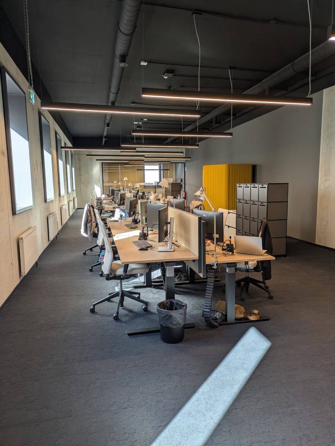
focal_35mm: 25
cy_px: 223
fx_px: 322
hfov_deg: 54.9
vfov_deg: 69.4
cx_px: 168
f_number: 1.89
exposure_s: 1/109
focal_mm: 5.43
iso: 50
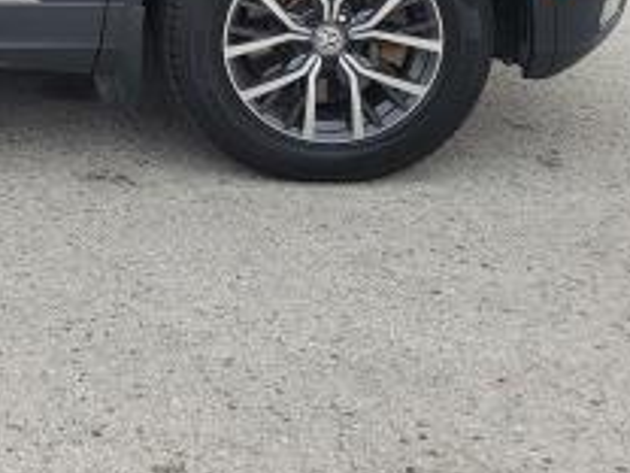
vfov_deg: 17.0
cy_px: -188
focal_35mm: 80
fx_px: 1456
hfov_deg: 21.0
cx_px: -297
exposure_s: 1/362
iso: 40
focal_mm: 5.4
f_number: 1.8
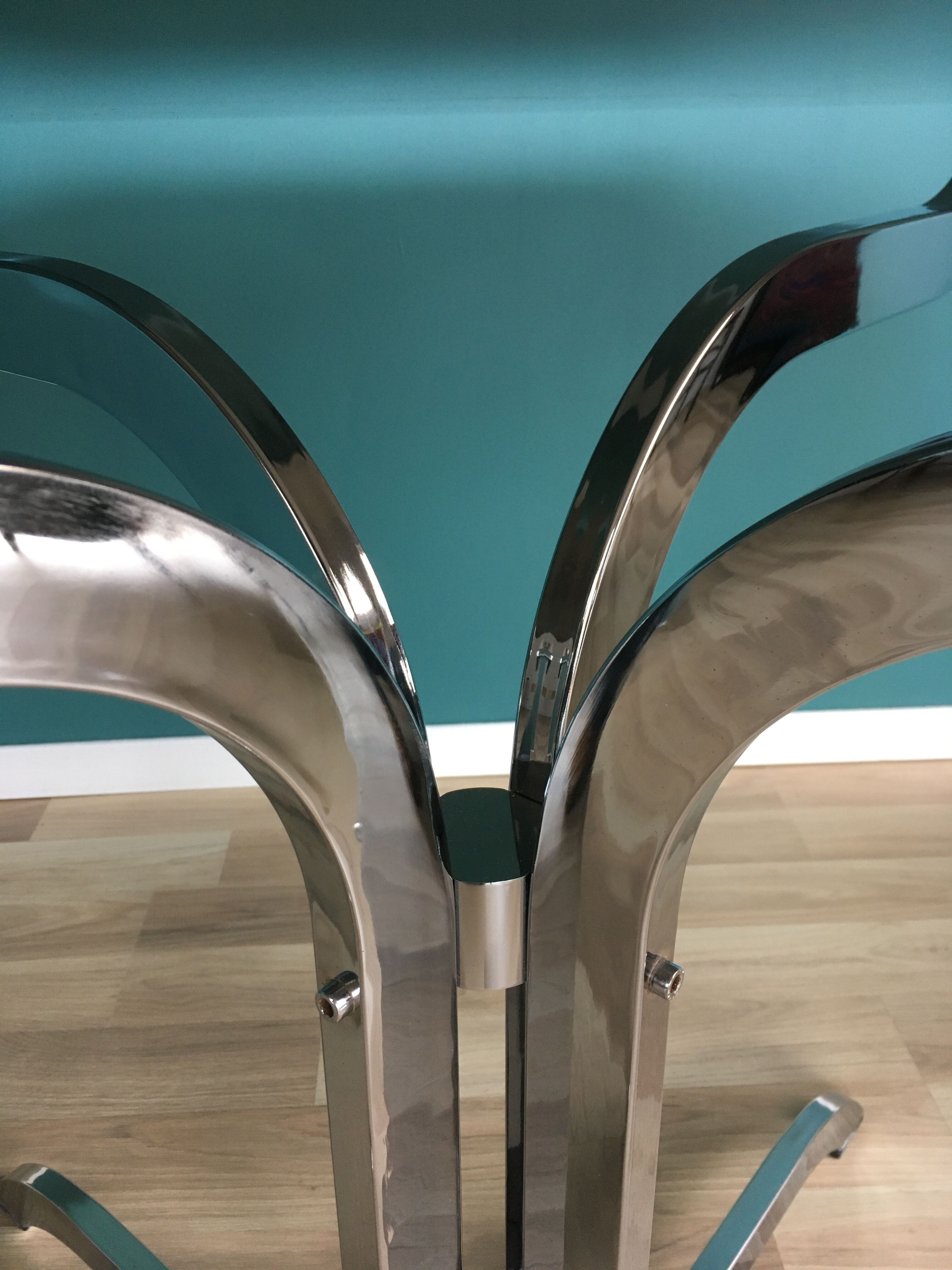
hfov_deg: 48.2
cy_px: 635
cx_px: 476
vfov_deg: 61.7
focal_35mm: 29
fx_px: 1063
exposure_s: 1/33
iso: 160
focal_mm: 4.15
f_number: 2.2
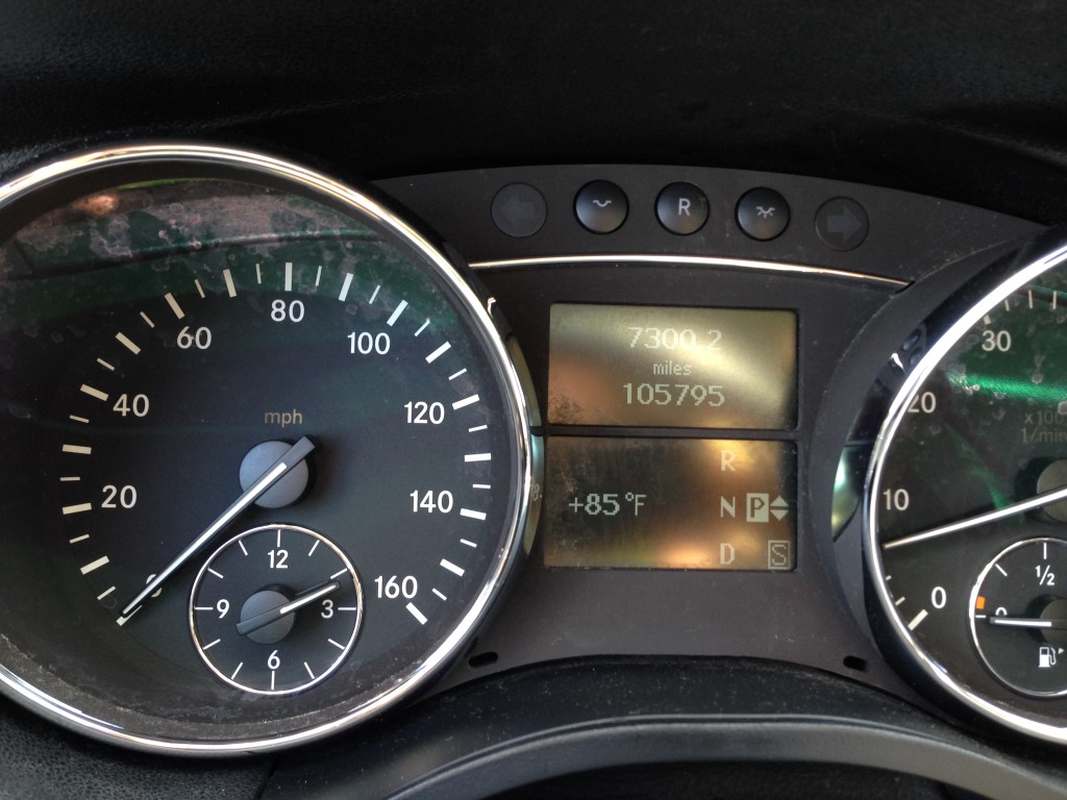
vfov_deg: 42.9
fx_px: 1017
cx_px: 534
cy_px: 400
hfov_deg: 55.4
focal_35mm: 33
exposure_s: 1/20
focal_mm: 4.12
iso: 64
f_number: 2.4
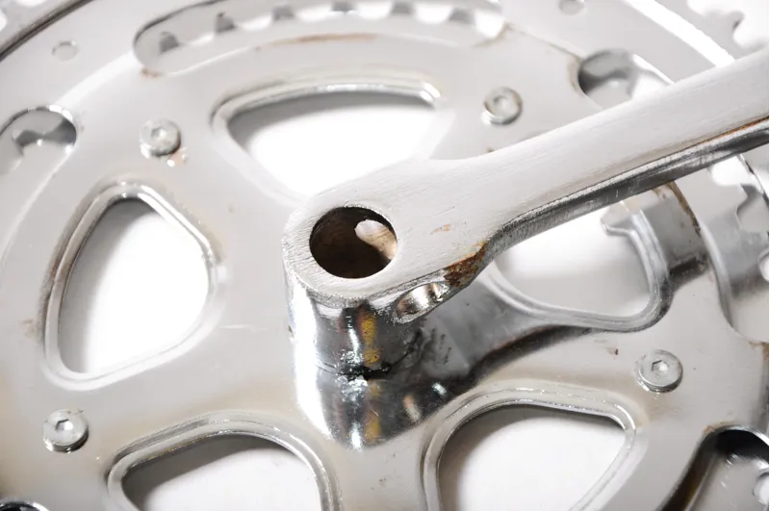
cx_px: 385
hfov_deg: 13.1
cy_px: 256
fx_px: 3364
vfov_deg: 8.7
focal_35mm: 158
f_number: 5.6
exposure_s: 1/200
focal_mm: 105
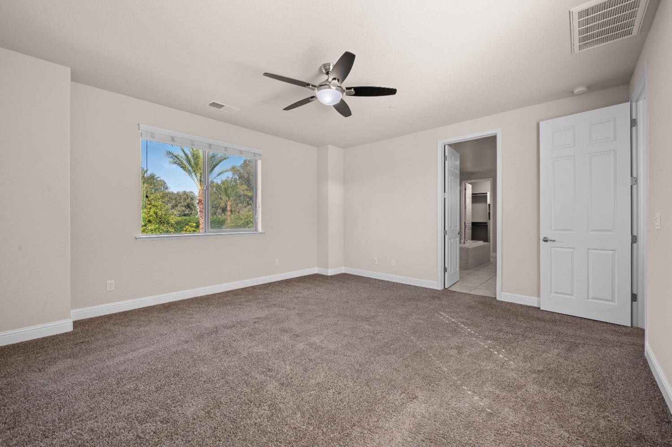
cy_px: 224
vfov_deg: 81.1
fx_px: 261
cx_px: 336
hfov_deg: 104.3
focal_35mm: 14
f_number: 9
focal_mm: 14
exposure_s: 1/15
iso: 250
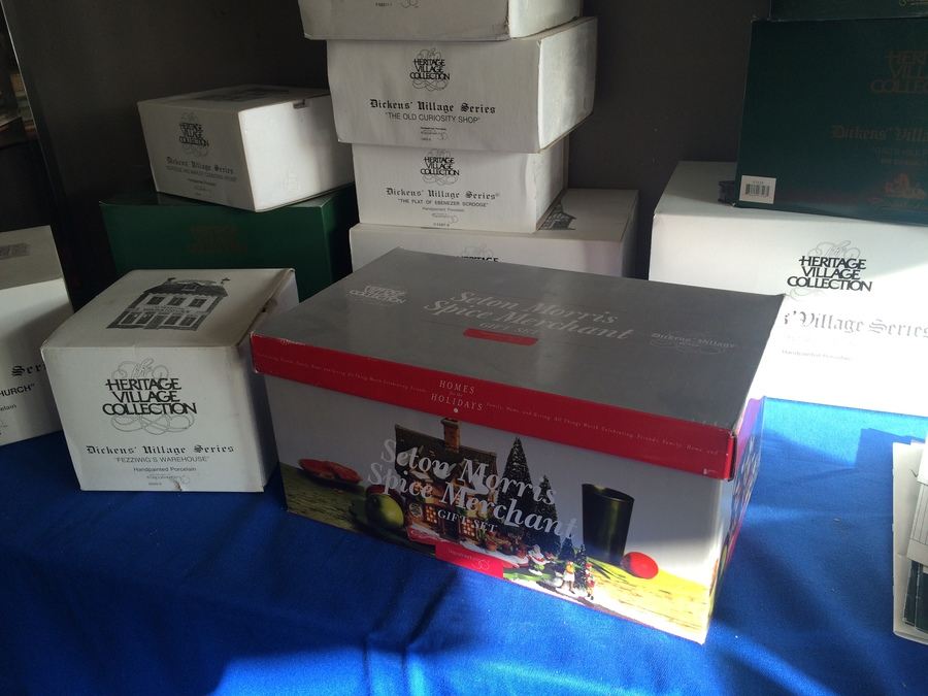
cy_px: 348
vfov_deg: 48.2
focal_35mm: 29
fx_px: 777
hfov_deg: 61.7
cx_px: 464
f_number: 2.2
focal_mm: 4.15
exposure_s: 1/161
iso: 32
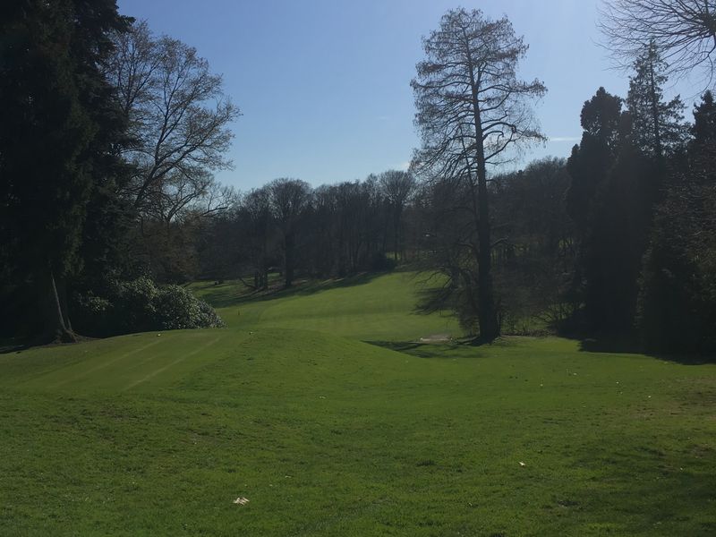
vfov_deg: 48.2
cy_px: 268
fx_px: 600
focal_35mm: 29
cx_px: 358
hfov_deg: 61.7
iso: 25
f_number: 2.2
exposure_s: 1/2849
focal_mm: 4.15
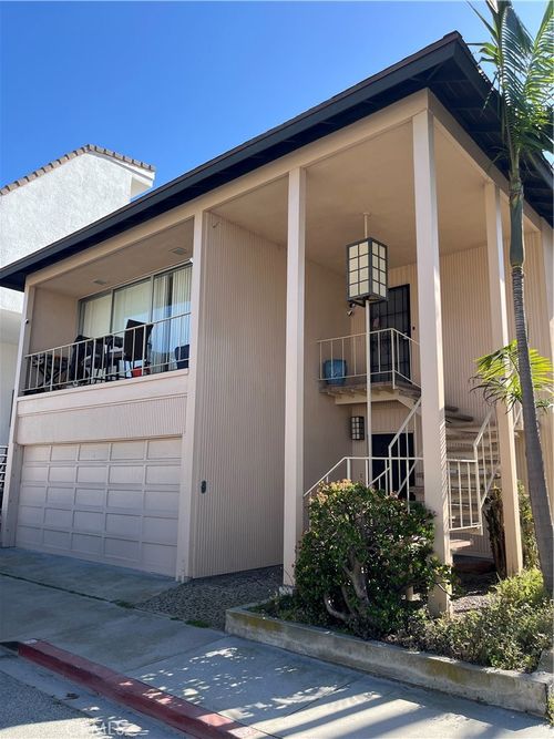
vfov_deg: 67.3
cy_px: 370
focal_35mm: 26
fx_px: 555
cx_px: 277
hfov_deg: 53.0
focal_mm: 5.1
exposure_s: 1/1186
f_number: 1.6
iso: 50
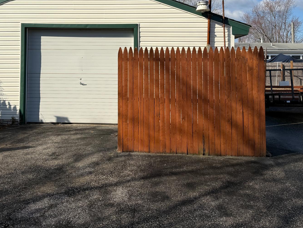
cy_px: 56
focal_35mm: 37
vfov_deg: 37.7
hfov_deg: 49.9
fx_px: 324
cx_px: 127
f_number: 1.78
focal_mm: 6.76
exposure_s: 1/7353
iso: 80
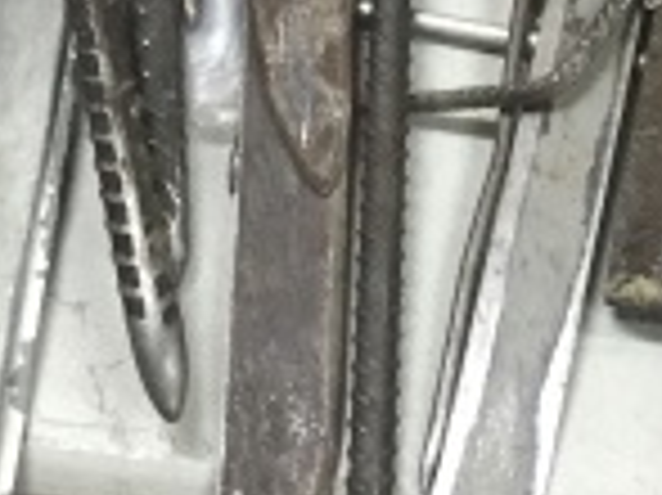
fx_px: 2408
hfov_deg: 15.7
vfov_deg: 11.1
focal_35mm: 126
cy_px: -342
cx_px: 315
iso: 250
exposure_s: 1/24
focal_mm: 4.15
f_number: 2.2
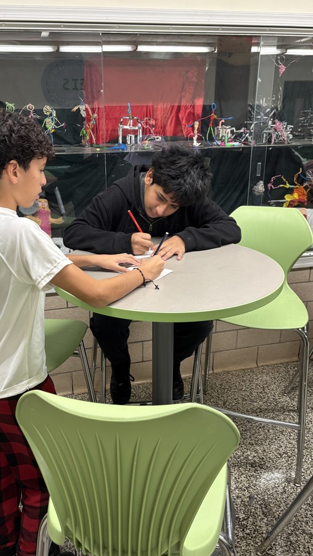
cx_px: 123
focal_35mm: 29
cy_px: 274
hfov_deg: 40.0
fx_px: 428
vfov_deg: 66.1
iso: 160
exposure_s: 1/60
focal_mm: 5.96
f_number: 1.6
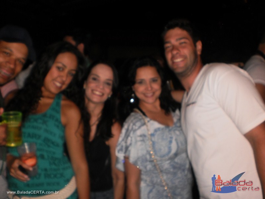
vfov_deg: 39.7
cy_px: 100
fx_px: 276
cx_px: 132
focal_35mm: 36
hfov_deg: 51.4
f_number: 3.1
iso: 125
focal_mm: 6.3
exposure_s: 1/30
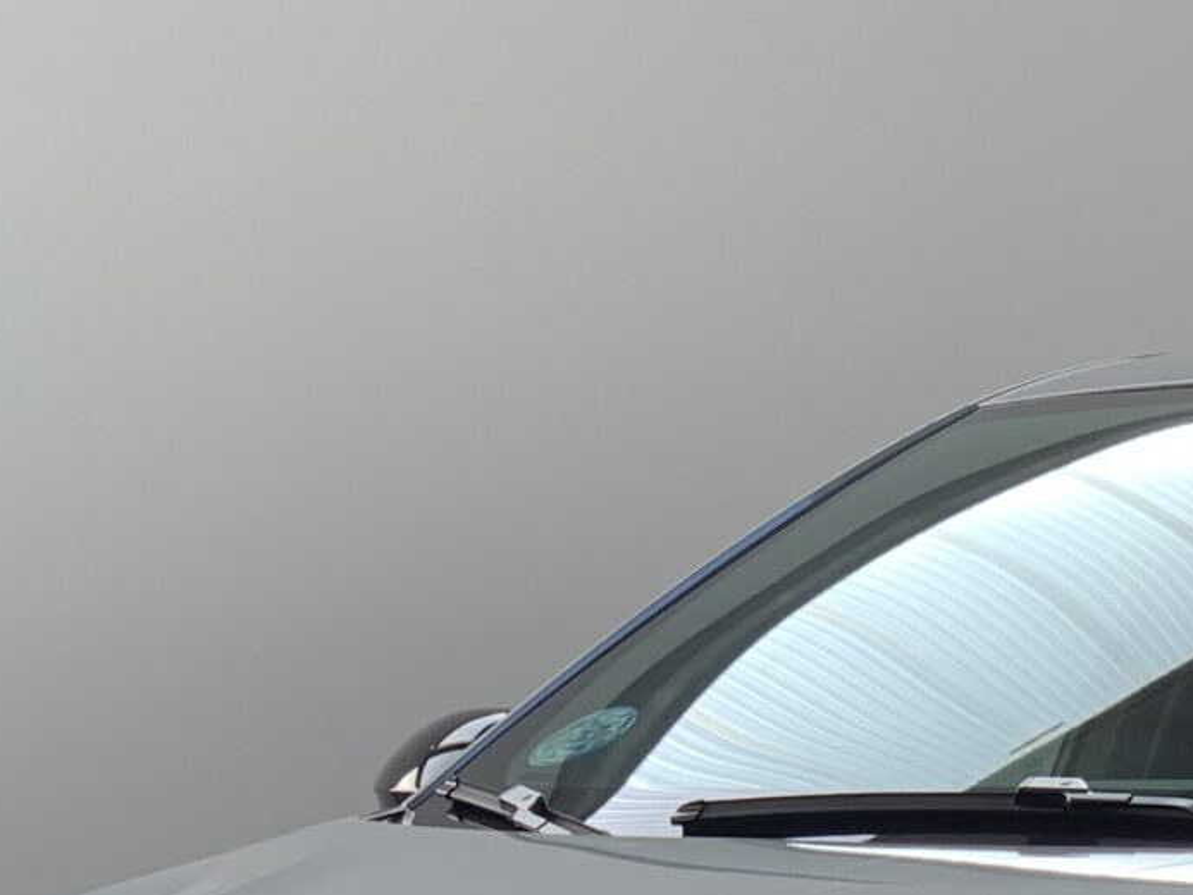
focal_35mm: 192
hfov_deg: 10.2
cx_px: 1255
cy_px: 1403
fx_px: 6618
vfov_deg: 7.6
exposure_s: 1/71
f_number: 2.4
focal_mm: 6
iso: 16
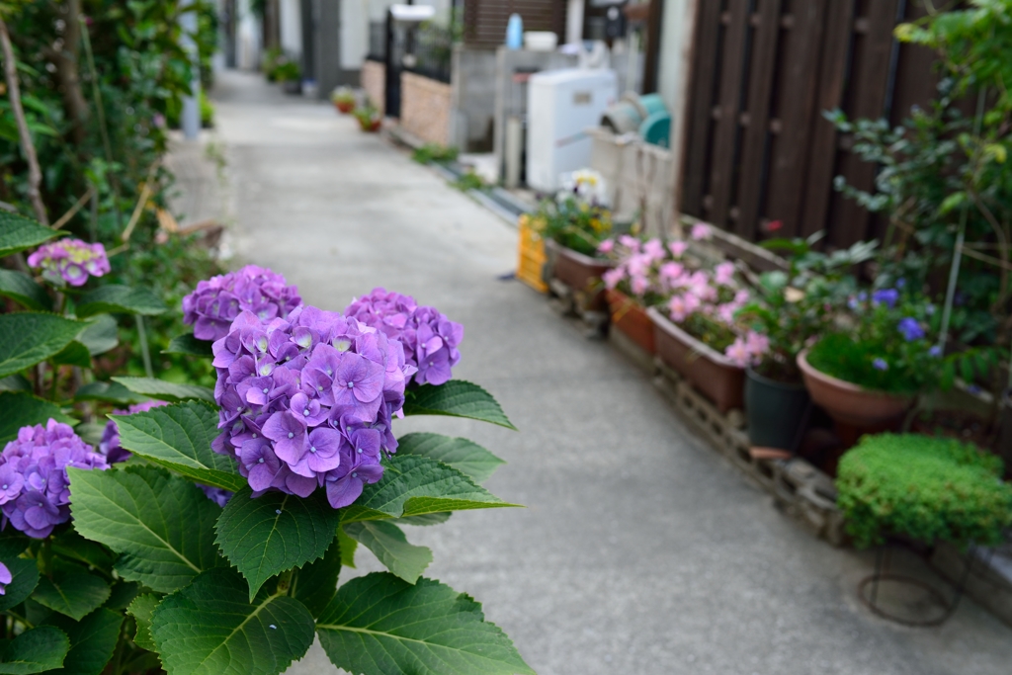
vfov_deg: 37.9
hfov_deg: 54.4
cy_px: 338
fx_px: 984
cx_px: 506
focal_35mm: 35
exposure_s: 1/40
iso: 400
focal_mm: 35
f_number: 5.6
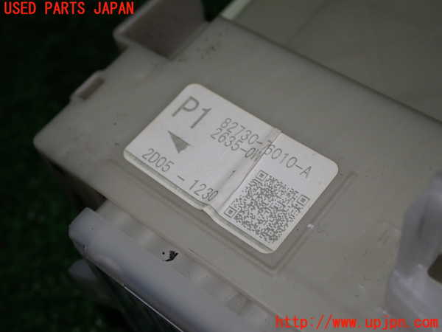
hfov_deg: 35.5
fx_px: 690
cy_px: 166
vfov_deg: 27.0
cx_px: 221
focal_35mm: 54
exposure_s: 1/100
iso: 200
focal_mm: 9.65
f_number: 3.3
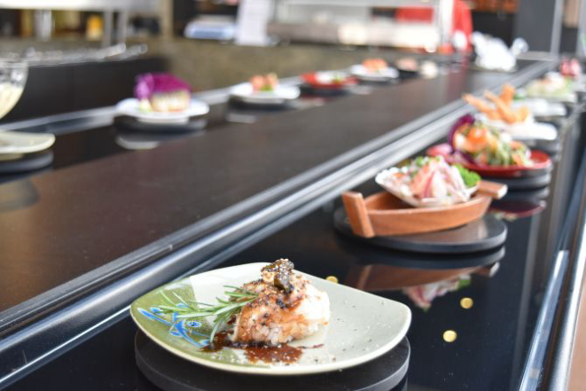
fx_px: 830
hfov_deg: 38.9
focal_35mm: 51
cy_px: 196
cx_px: 293
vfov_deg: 26.5
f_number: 4.5
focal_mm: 34
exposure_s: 1/60
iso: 1000
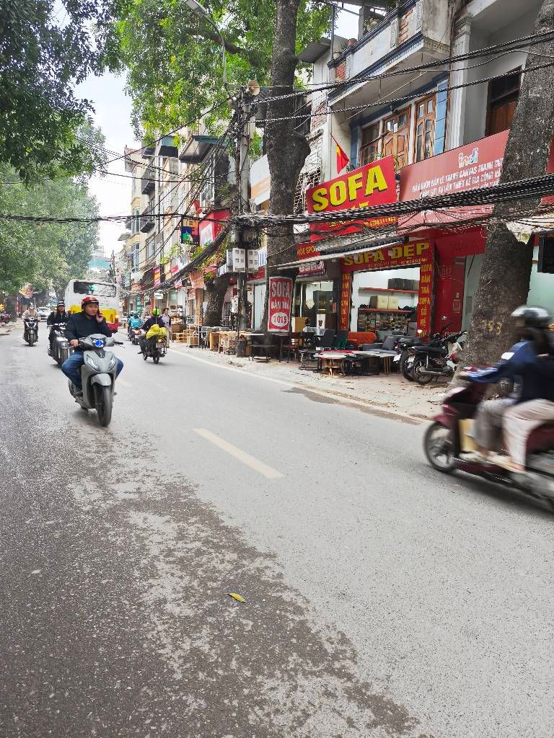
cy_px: 369
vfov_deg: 73.9
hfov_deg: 58.9
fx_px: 491
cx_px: 277
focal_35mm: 23
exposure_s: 1/100
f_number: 1.65
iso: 250
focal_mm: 6.18
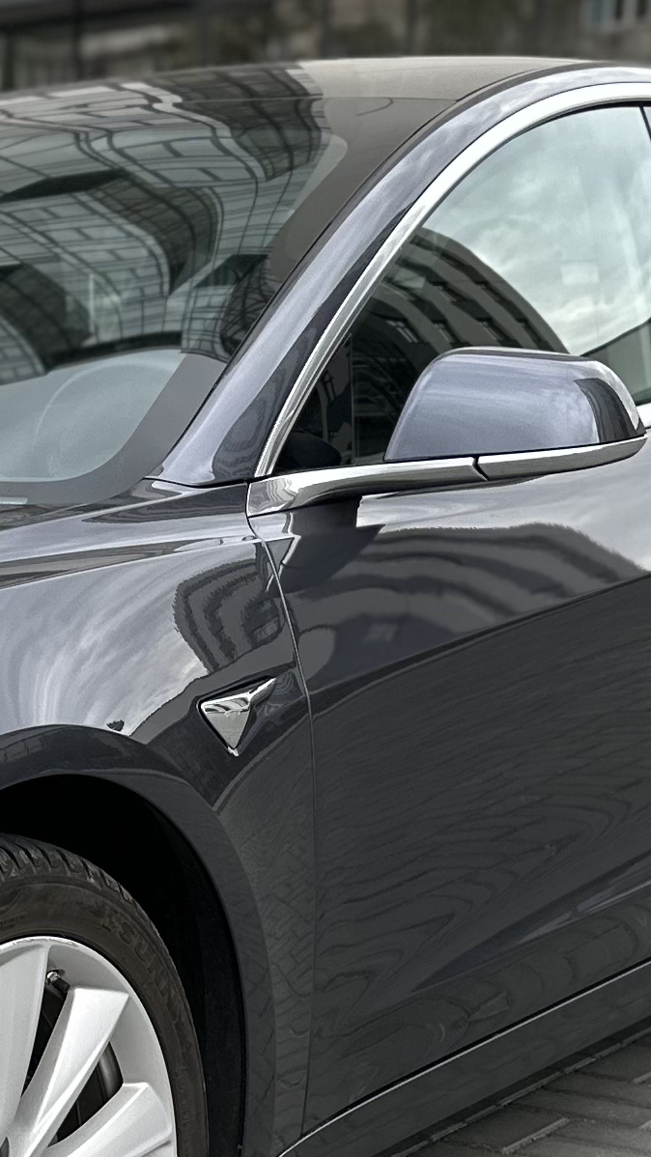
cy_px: 865
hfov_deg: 13.2
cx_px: -247
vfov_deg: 23.9
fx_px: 2700
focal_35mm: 88
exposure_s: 1/426
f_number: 1.78
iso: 80
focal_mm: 6.86
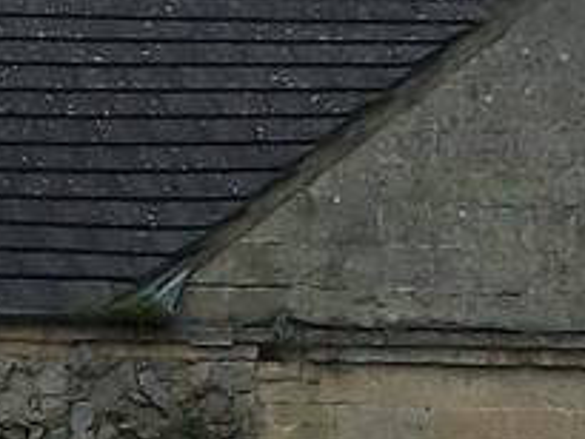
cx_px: -502
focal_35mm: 250
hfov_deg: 7.6
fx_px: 4227
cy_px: 658
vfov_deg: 5.9
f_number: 5.5
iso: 80
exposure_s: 1/500
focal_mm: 5.7
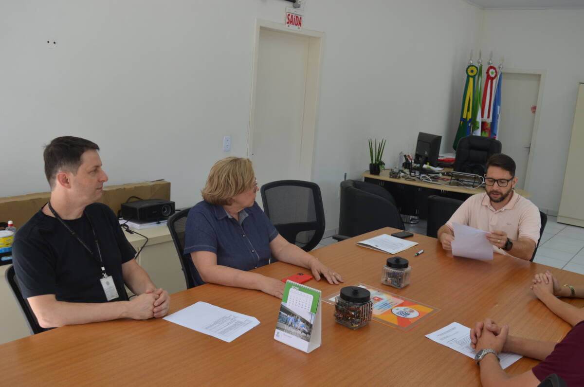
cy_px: 194
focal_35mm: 33
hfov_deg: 57.3
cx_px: 292
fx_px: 534
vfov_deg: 39.8
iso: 360
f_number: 5.6
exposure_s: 1/125
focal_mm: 22
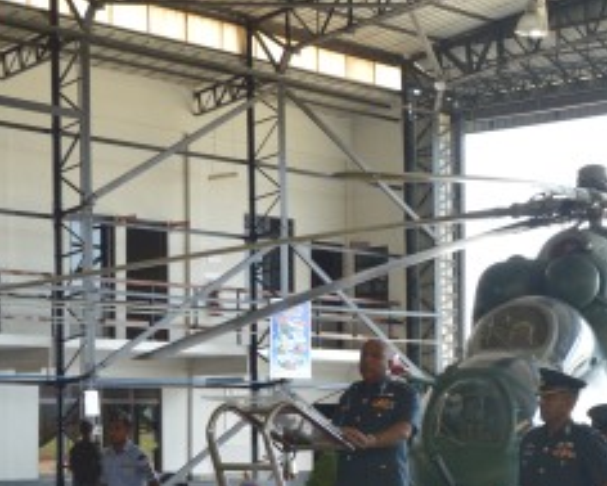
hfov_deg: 20.1
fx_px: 1671
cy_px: 417
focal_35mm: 93
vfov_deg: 16.4
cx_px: 561
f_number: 5
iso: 400
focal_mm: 26
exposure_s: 1/100
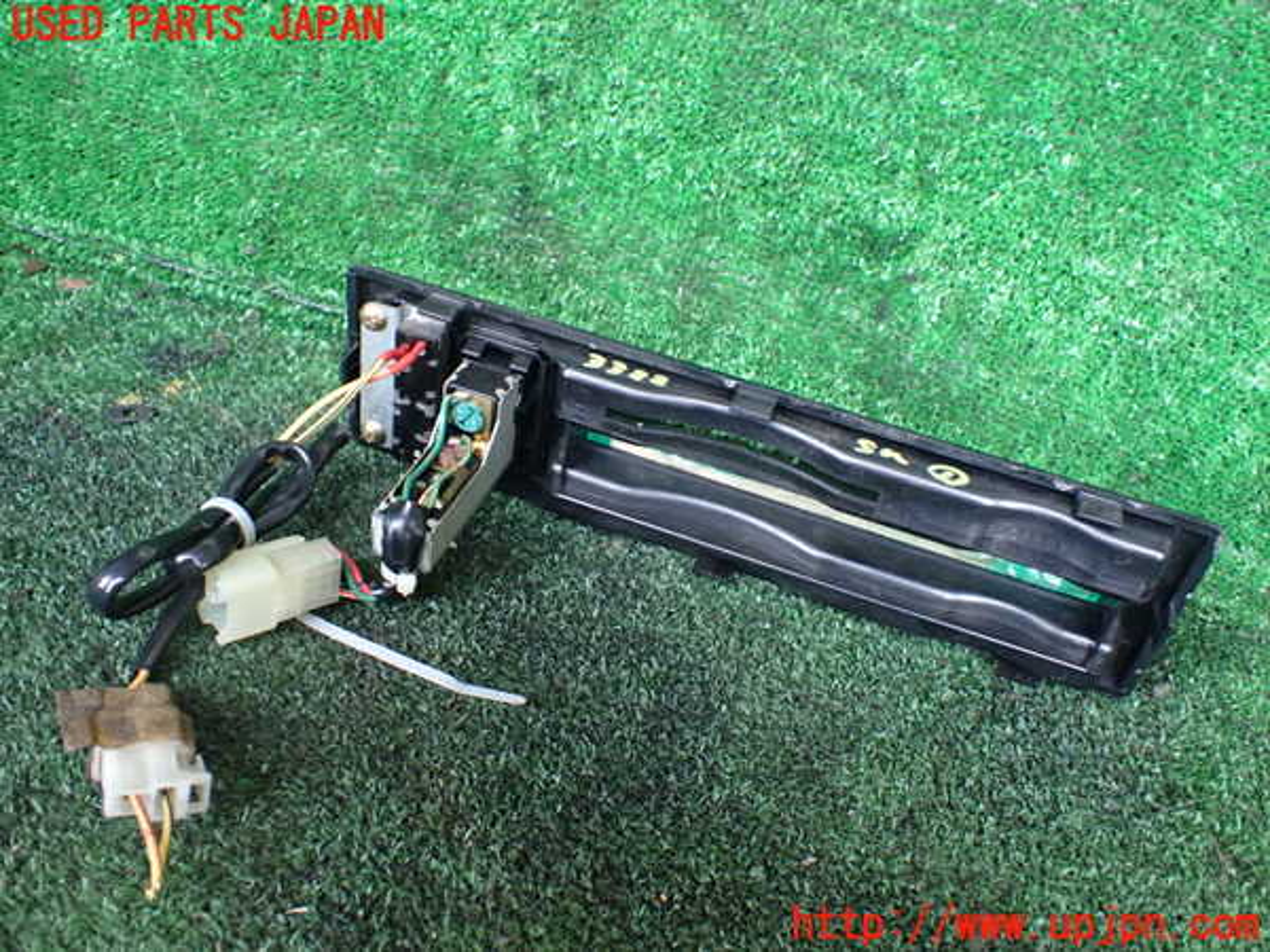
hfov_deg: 60.0
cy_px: 476
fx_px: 1101
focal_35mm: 30
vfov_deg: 46.8
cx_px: 635
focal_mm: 5.4
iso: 800
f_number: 2.3
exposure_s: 1/30
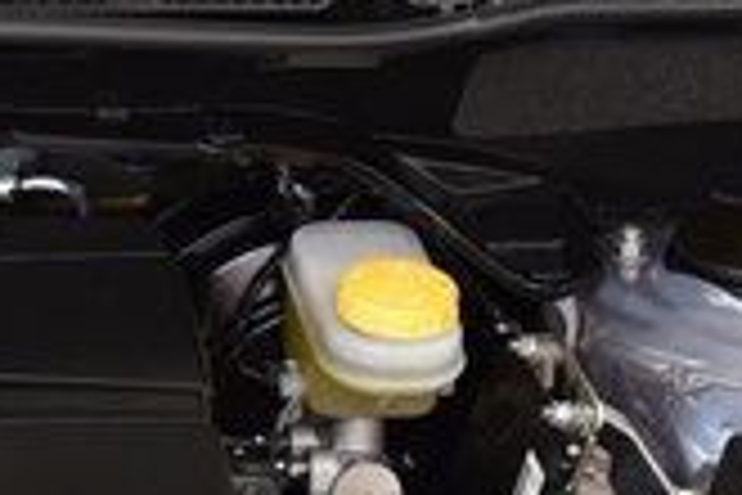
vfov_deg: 9.8
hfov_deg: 13.7
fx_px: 2885
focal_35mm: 140
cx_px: -382
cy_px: 439
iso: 1600
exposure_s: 1/15
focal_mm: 24
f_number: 5
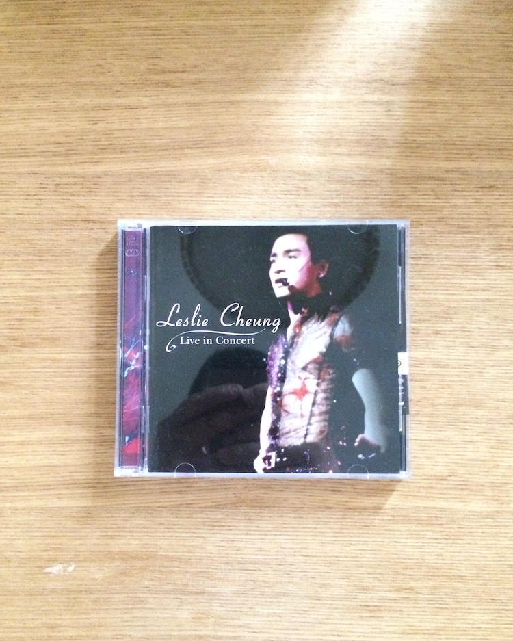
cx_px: 251
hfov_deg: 45.8
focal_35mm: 32
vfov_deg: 55.6
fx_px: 607
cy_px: 343
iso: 1000
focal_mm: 4.12
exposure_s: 1/15
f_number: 2.2
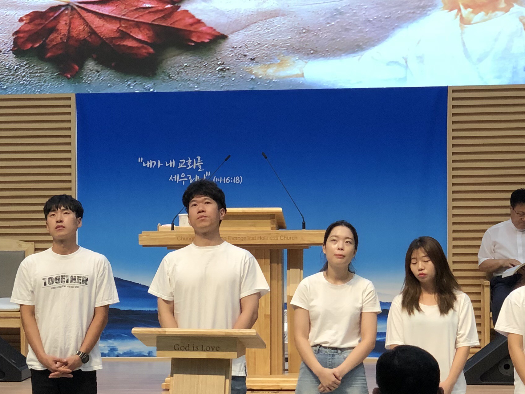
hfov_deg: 15.9
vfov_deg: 12.0
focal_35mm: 123
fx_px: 1865
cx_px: 119
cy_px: 285
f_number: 2.4
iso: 50
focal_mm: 6
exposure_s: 1/60
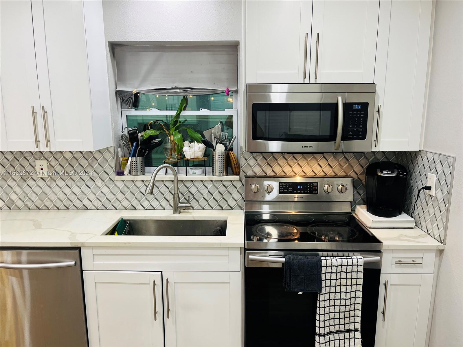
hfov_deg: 67.3
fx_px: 348
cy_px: 174
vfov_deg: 53.1
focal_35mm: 26
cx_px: 232
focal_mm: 5.1
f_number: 1.6
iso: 80
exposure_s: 1/60
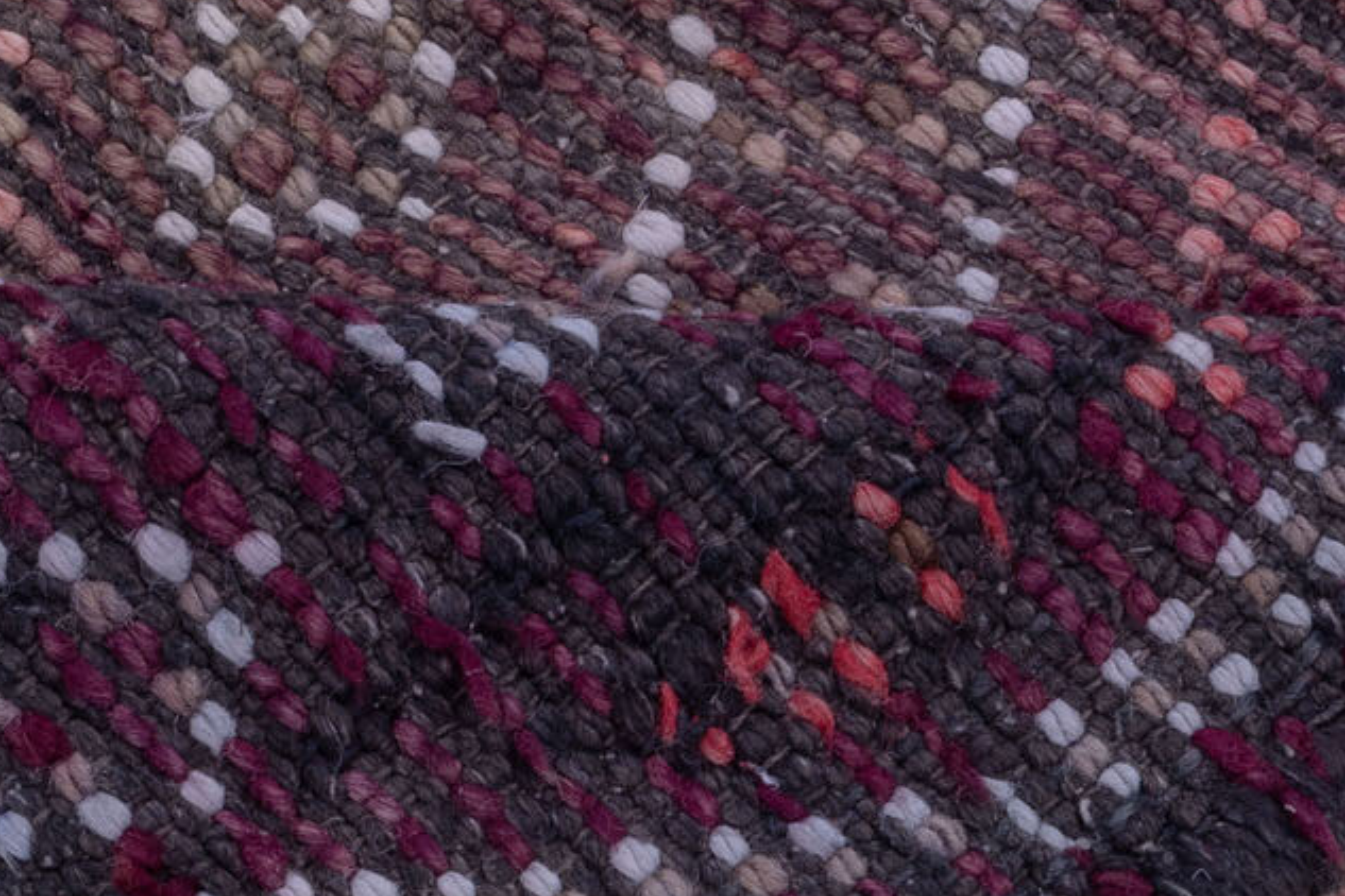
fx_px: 9489
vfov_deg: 5.3
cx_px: 38
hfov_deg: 8.1
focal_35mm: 254
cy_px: 1516
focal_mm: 62
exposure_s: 1/160
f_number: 16
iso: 160
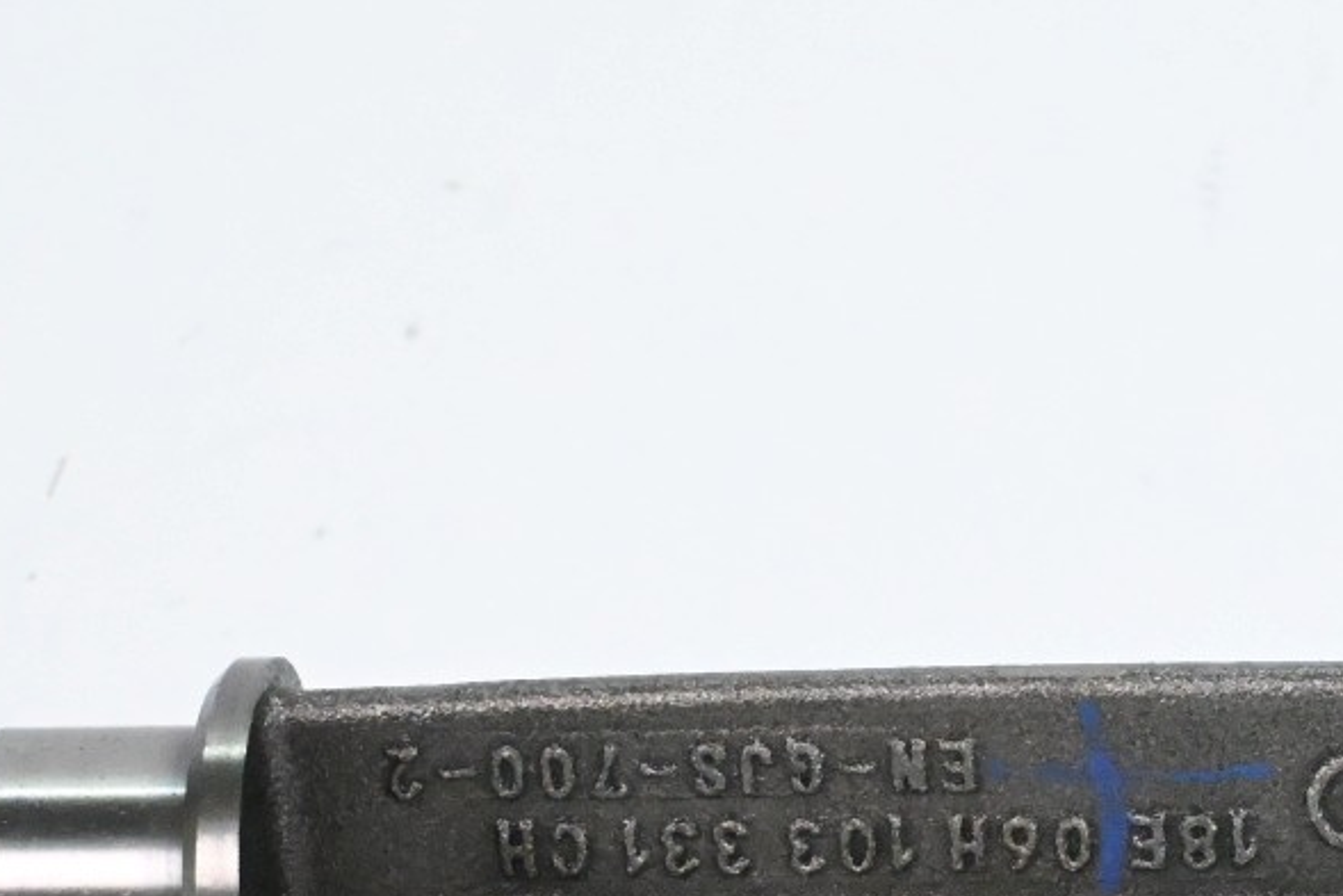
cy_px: 604
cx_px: 1452
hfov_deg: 12.3
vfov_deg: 8.3
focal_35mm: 165
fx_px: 6157
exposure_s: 1/1250
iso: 10000
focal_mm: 40
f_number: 7.1
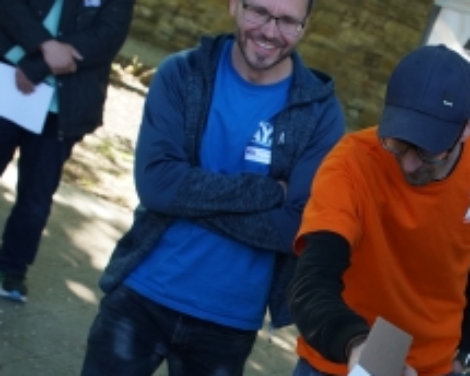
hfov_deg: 17.5
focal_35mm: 107
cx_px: 483
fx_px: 1488
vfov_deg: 14.1
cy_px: 402
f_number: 5.6
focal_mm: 35
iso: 800
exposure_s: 1/250
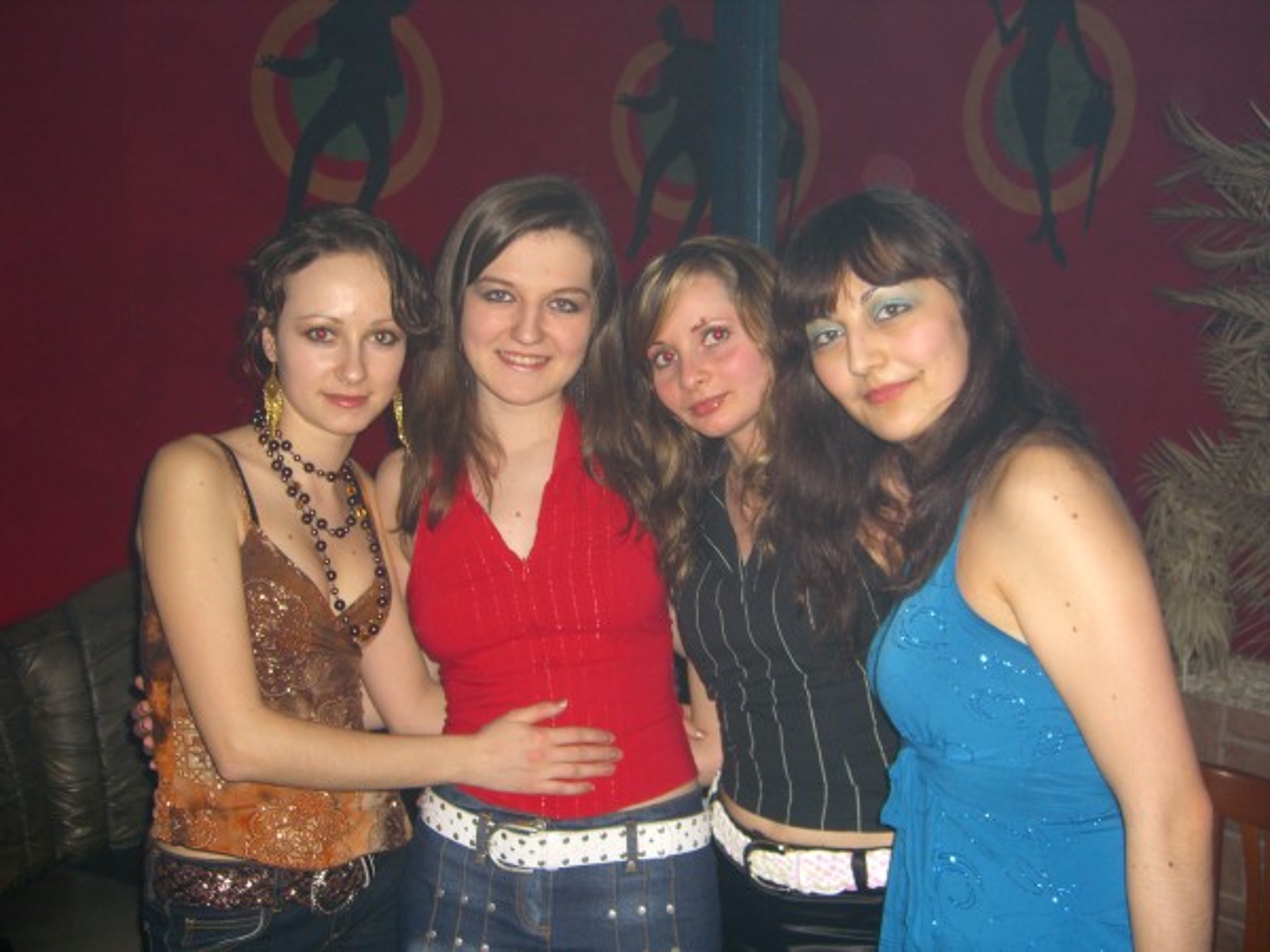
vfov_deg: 37.7
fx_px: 1394
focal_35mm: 38
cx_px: 635
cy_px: 476
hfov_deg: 49.0
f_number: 2.8
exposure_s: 1/60
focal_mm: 7.9
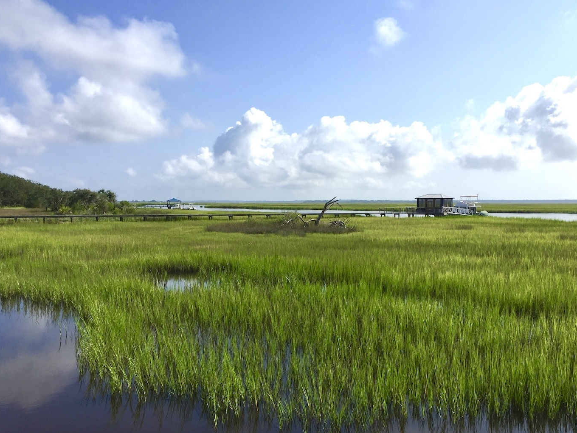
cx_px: 303
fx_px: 534
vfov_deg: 44.2
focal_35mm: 32
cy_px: 229
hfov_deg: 56.8
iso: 32
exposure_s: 1/2825
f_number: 2.2
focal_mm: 4.15
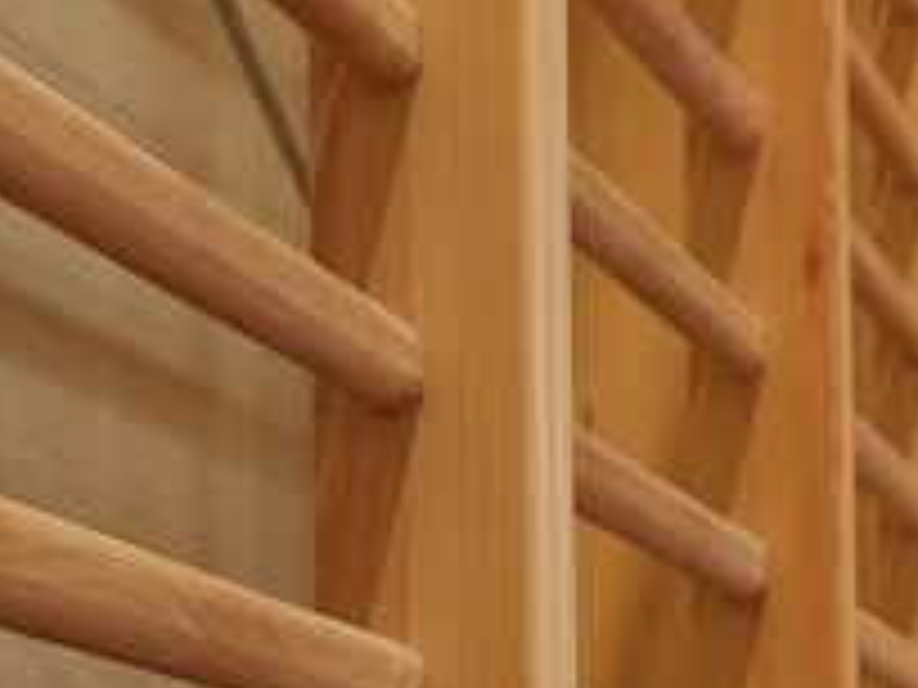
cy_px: 841
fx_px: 4508
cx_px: 1377
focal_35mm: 170
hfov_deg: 11.2
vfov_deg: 8.6
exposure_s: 1/100
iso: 640
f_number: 4
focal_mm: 24
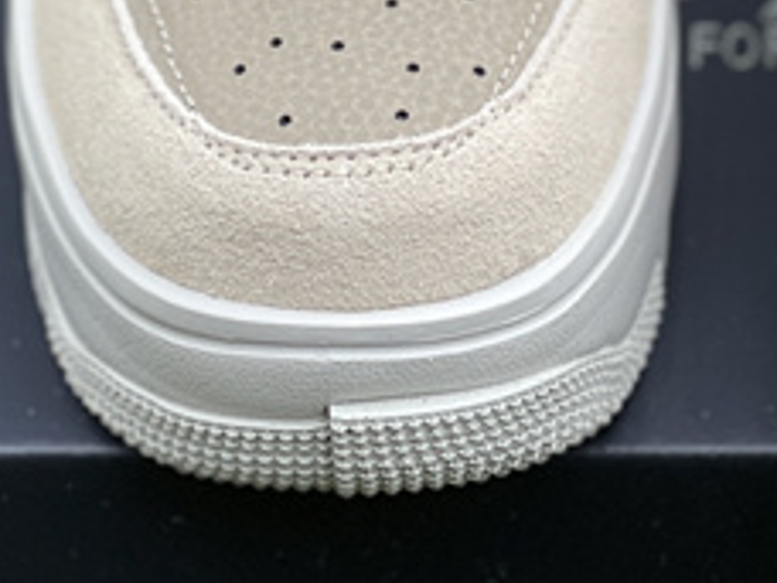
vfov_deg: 7.1
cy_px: -155
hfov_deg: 9.5
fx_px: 4669
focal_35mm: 208
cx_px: 753
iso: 20
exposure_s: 1/121
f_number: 2.2
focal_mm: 7.5
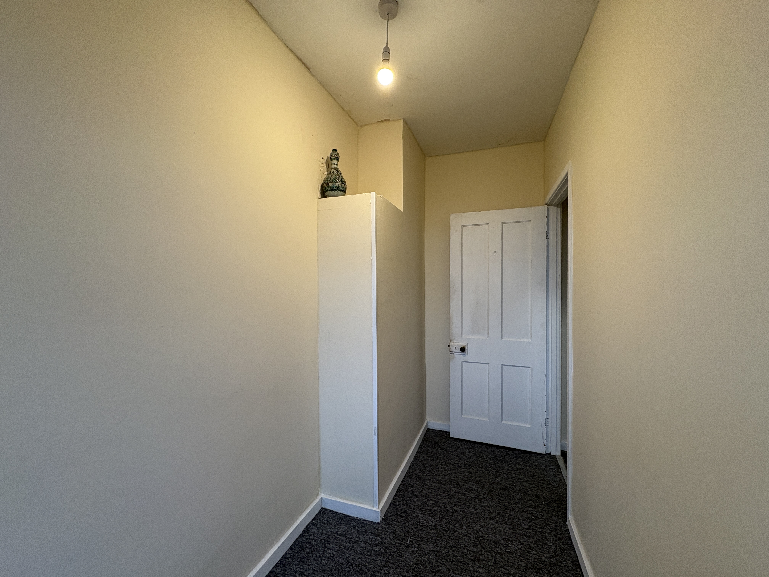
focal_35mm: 14
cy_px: 288
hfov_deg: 102.1
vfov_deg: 85.7
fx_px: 311
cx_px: 384
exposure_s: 1/100
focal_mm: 2.22
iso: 125
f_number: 2.2
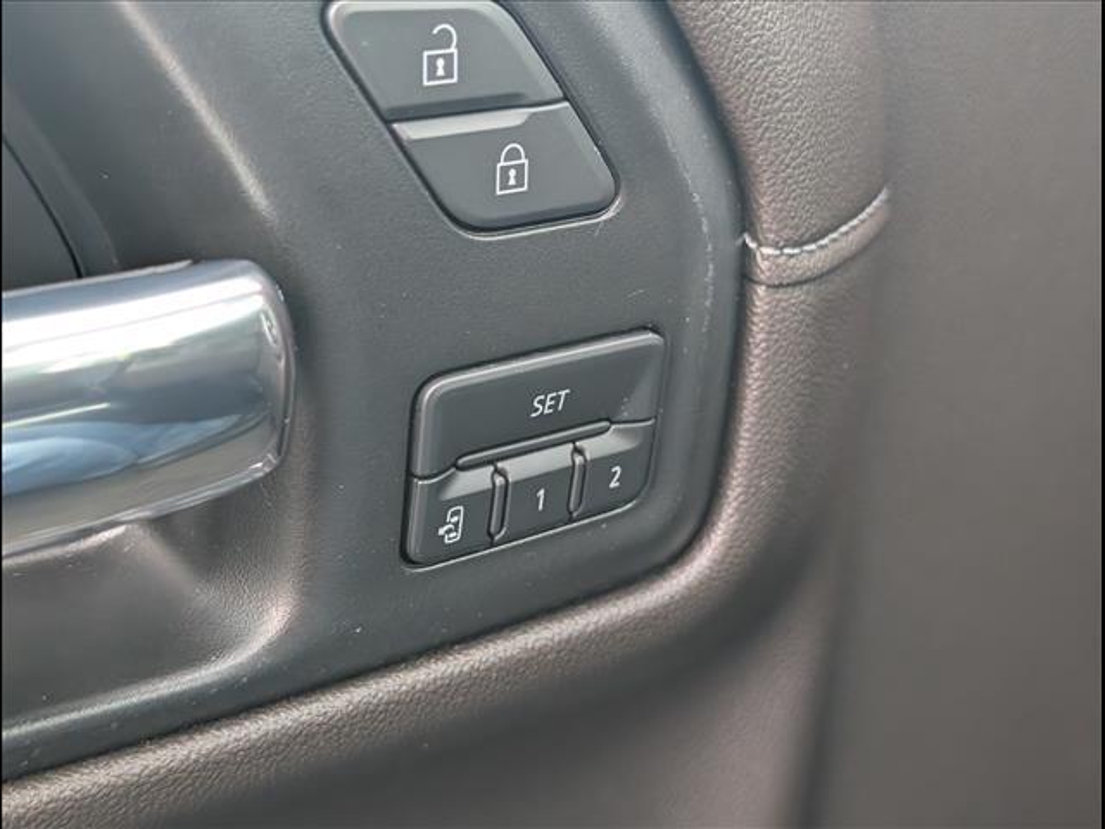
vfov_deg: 29.7
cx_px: 552
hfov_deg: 38.9
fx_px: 1564
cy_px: 414
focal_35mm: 49
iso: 491
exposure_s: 1/323
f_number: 1.68
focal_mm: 6.9
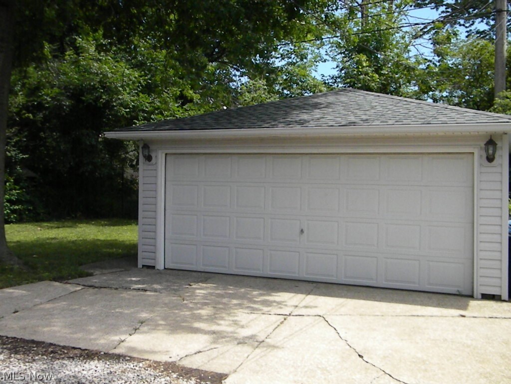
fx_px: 517
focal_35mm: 35
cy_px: 192
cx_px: 256
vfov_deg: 40.7
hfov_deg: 52.6
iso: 720
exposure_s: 1/1428
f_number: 7.4
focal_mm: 6.4
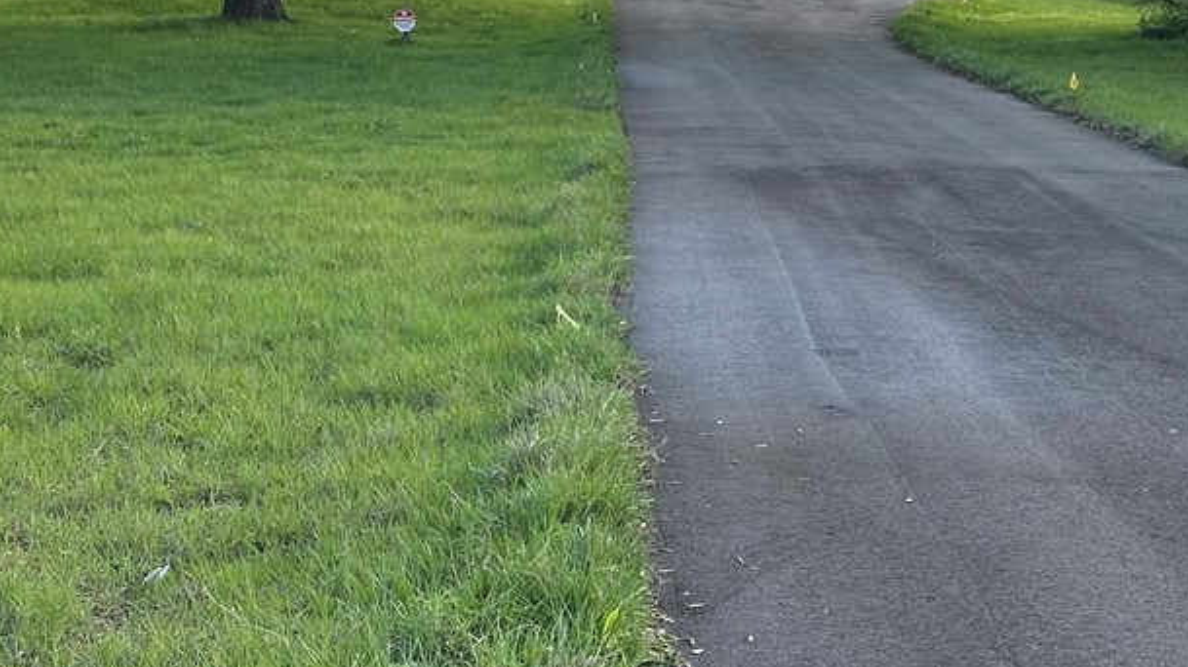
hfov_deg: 24.1
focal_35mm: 88
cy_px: -68
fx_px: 2771
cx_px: 449
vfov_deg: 13.5
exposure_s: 1/709
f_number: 1.78
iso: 64
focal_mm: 6.86
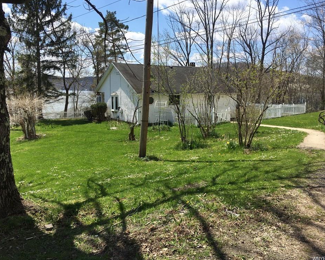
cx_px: 158
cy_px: 129
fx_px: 298
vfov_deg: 47.1
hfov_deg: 57.2
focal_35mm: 31
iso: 25
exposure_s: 1/1832
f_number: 2.2
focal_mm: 4.15
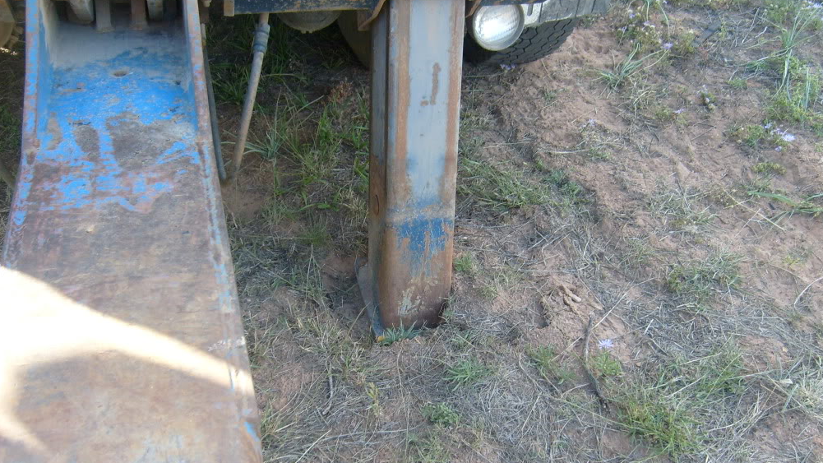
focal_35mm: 39
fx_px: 851
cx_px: 418
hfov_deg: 51.6
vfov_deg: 30.3
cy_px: 277
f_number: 2.8
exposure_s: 1/90
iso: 80
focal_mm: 5.8
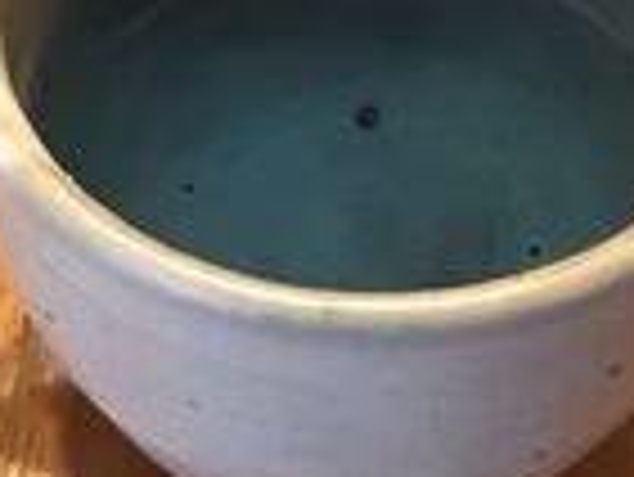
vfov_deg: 18.0
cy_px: 171
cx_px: 337
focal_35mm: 82
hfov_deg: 23.8
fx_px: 1503
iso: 200
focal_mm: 4.15
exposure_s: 1/17
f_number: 2.2
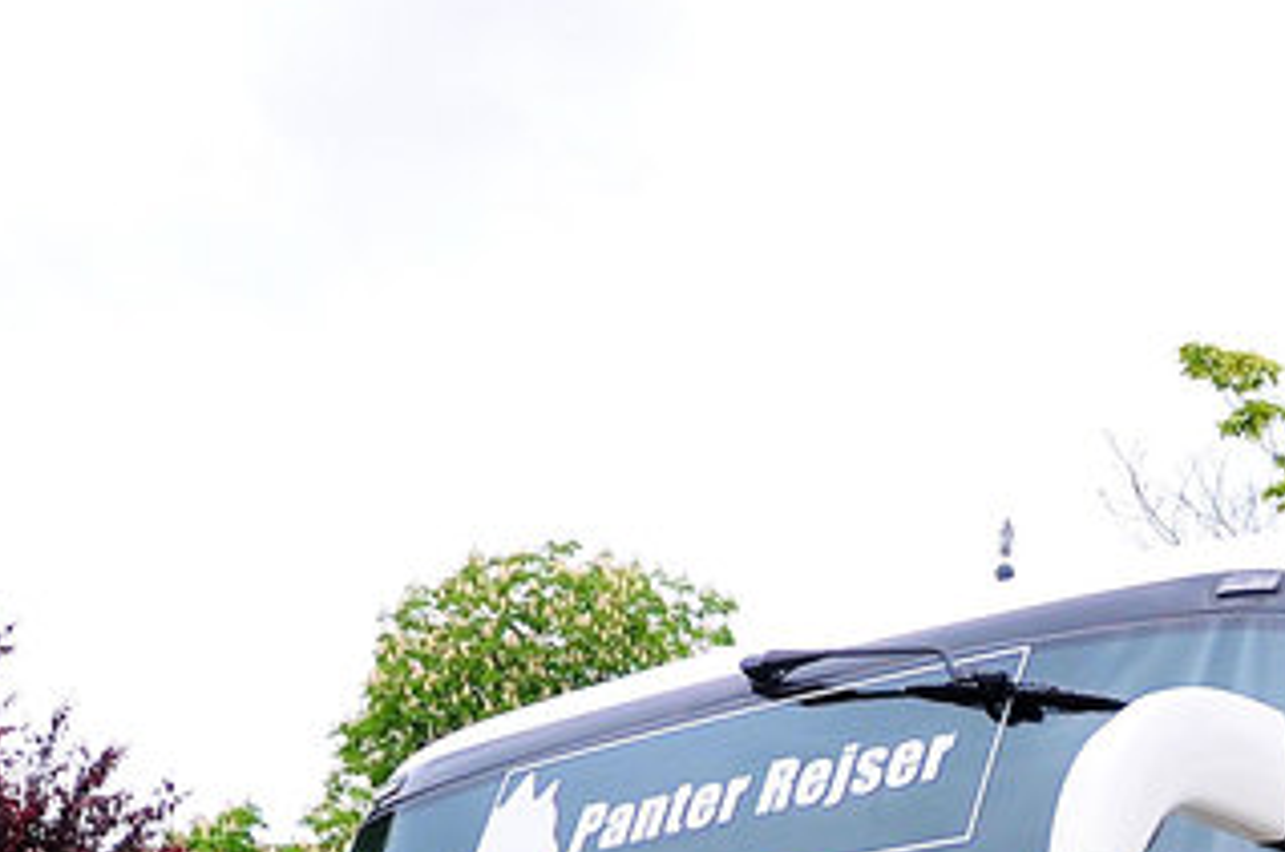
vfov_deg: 10.9
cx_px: 1342
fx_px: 4237
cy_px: 1456
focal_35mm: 119
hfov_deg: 16.8
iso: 200
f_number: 4
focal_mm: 21
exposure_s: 1/250
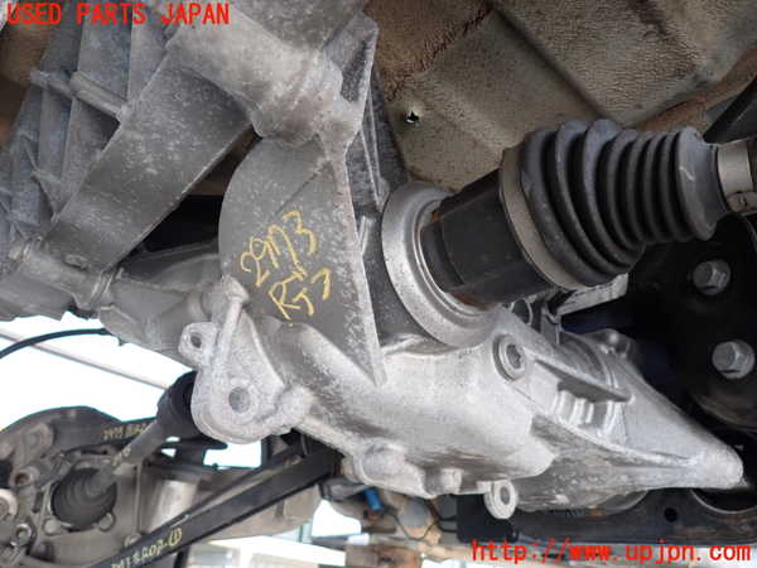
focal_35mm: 25
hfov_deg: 69.4
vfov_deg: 54.9
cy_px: 284
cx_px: 378
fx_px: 547
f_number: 2
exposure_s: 1/125
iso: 250
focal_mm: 4.5
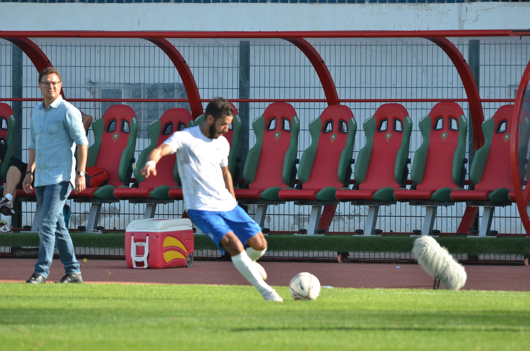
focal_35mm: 525
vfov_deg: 2.6
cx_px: 265
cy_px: 176
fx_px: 7713
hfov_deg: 3.9
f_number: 6
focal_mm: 350
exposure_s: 1/1000
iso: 560
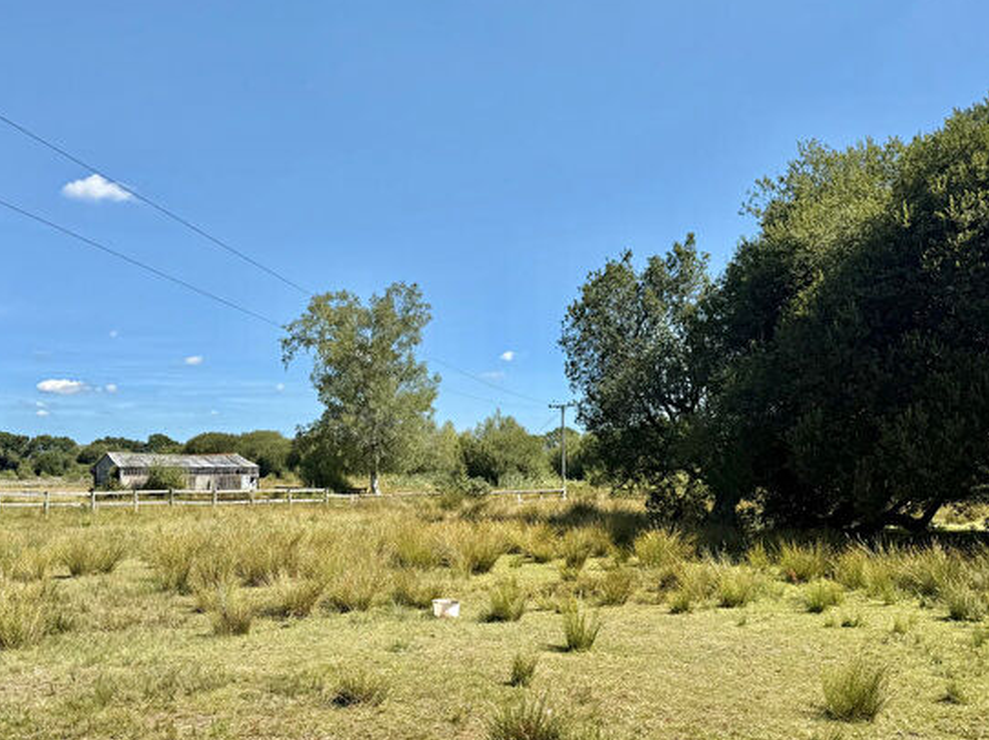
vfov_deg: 45.2
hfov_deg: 57.4
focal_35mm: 31
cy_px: 438
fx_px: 885
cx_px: 354
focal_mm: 6.76
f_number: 1.78
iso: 80
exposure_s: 1/4167
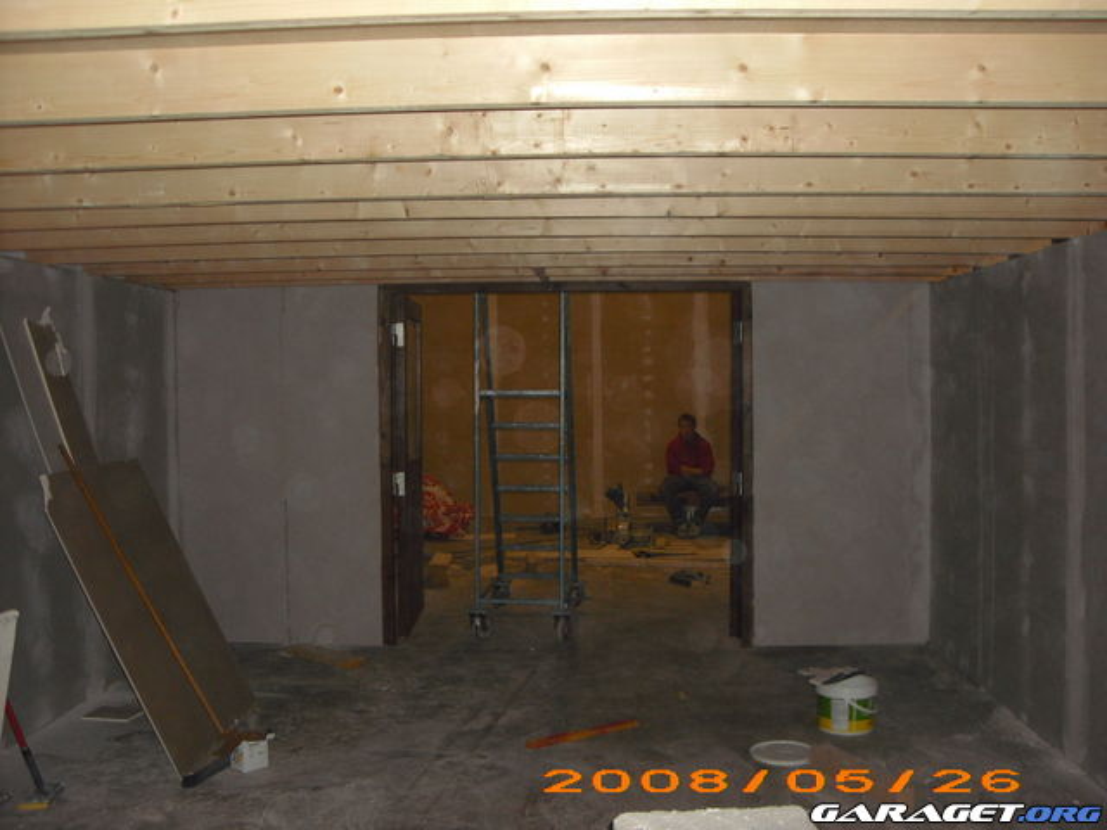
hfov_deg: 50.1
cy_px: 415
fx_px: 1183
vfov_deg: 38.7
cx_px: 554
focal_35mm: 37
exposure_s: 1/60
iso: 200
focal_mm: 6.2
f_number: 2.7
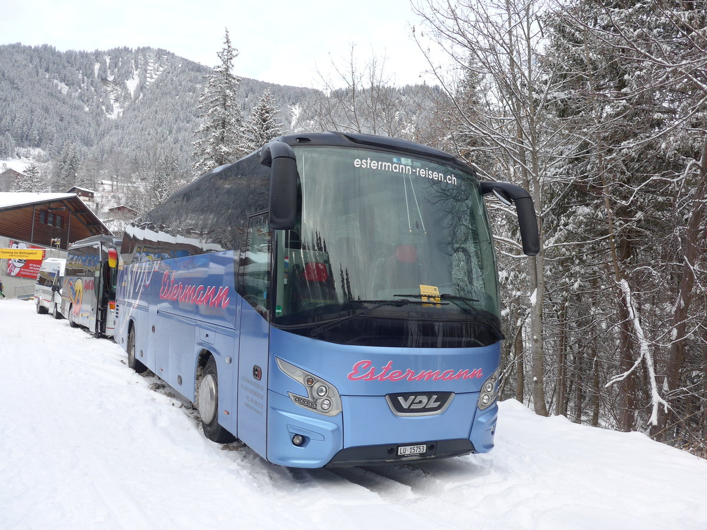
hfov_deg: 61.7
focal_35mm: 29
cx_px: 354
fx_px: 592
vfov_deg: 48.2
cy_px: 265
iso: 80
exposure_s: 1/320
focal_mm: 6
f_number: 2.8
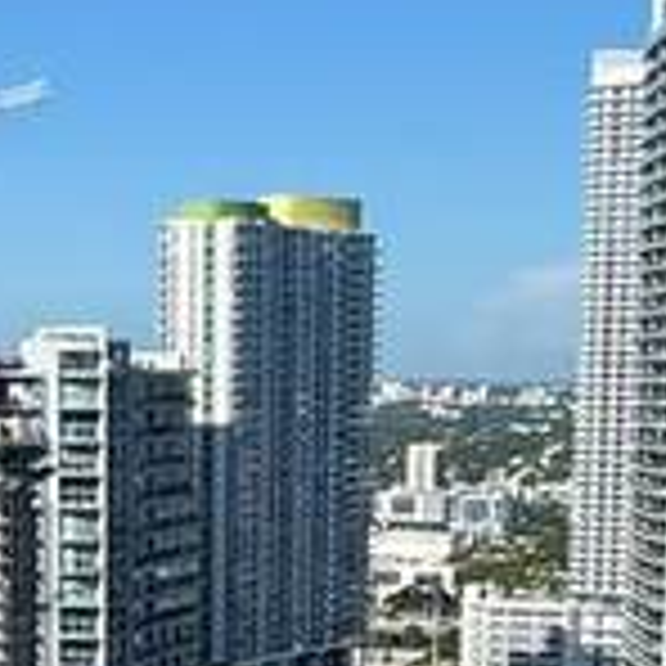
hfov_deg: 16.1
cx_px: 112
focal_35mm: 107
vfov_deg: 15.8
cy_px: 734
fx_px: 2329
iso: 50
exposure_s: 1/2415
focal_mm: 2.22
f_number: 2.2
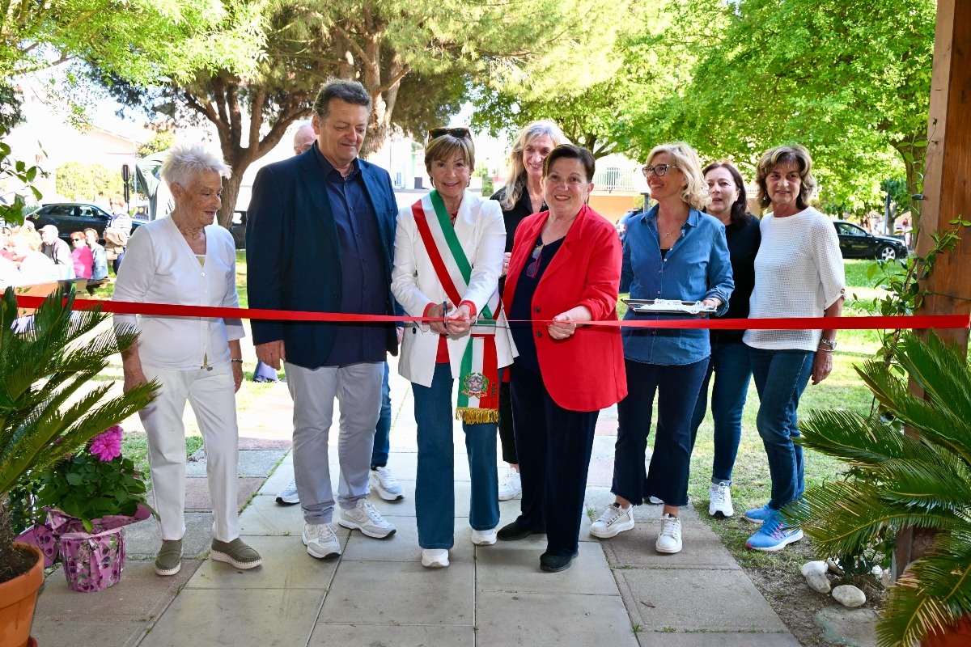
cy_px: 324
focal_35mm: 32
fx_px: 877
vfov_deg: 40.5
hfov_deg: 58.0
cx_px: 486
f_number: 8
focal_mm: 32.5
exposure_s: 1/160
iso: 1800
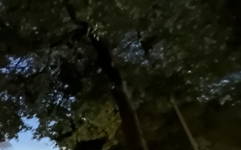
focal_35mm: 45
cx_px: -69
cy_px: 150
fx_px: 296
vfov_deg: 27.0
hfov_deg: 33.2
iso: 4000
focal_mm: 2.22
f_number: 2.2
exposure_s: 1/8
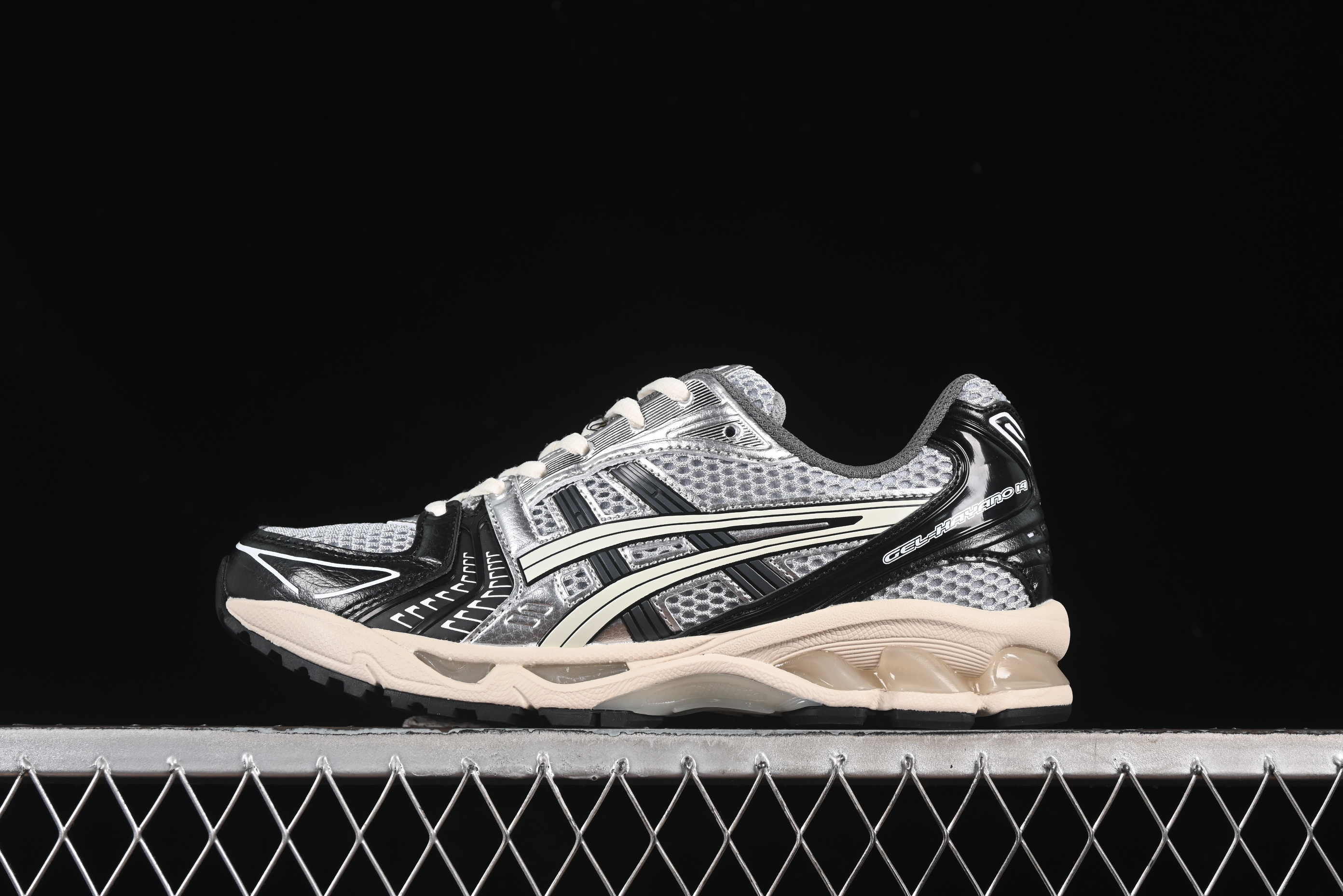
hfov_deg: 27.0
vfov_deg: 18.2
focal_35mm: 75
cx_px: 672
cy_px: 448
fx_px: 2798
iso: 160
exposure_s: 1/80
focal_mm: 50
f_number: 7.1
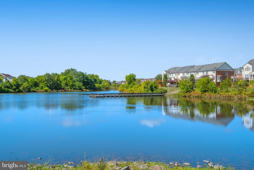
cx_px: 127
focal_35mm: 35
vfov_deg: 37.9
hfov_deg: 54.4
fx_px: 247
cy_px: 85
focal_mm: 35
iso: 400
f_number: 8
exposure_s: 1/1250
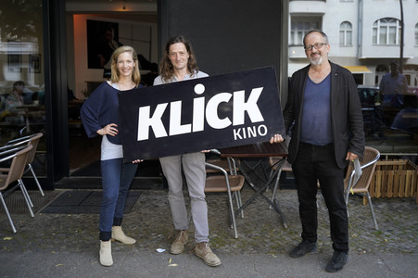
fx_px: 371
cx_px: 209
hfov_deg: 58.8
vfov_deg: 41.1
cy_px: 139
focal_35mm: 32
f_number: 2.8
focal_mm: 32
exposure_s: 1/1250
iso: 1600
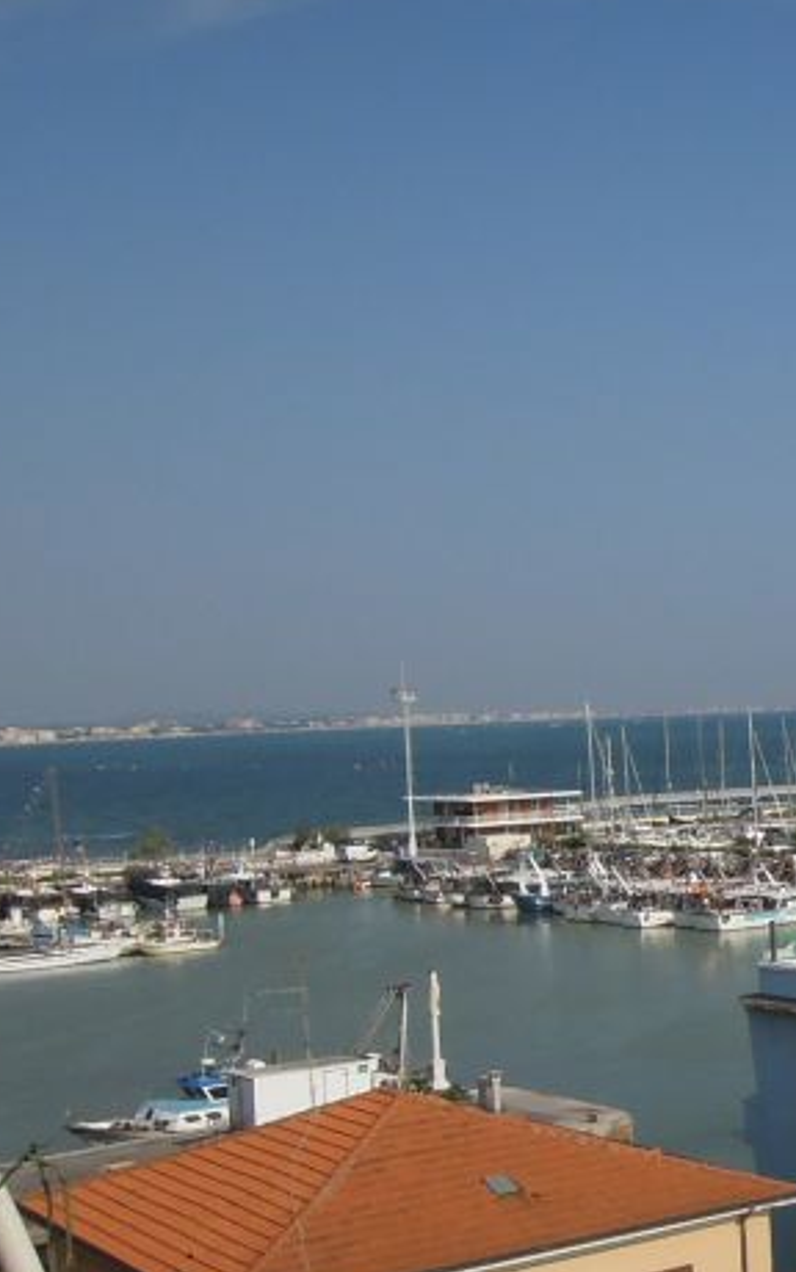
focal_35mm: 66
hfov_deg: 17.5
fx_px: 2288
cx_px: 1238
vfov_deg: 30.9
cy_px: 816
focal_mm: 5
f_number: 5.6
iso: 160
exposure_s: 1/1250
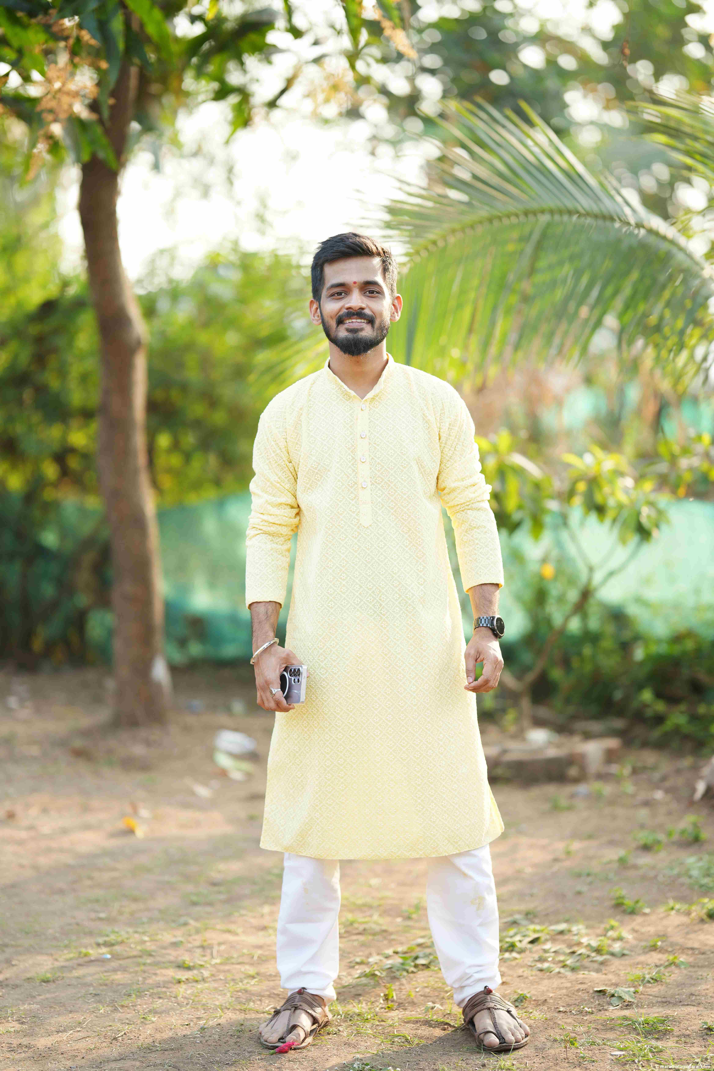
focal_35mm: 85
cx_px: 357
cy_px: 536
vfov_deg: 23.9
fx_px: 2529
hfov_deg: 16.1
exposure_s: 1/667
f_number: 1.4
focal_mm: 85
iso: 125
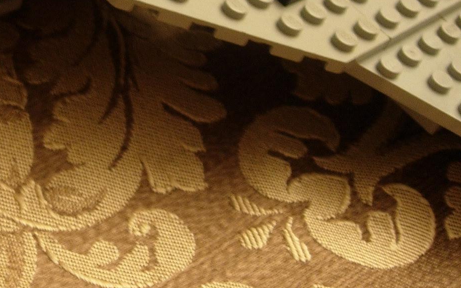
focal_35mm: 113
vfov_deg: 11.4
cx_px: 27
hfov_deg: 18.1
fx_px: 1419
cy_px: -16
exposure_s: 1/6.7
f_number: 2.8
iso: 64
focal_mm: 7.8
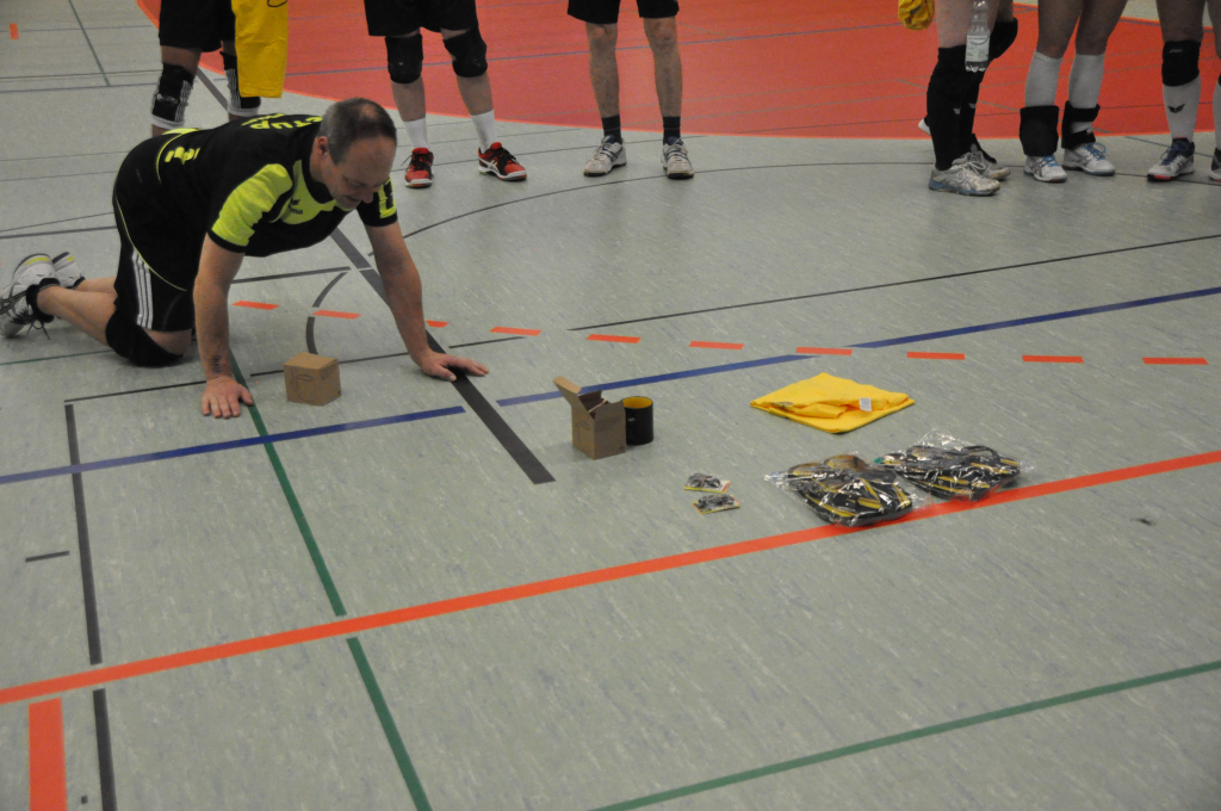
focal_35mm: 42
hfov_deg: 46.5
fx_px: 1423
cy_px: 406
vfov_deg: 31.8
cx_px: 610
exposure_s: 1/400
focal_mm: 28
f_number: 4
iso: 3200
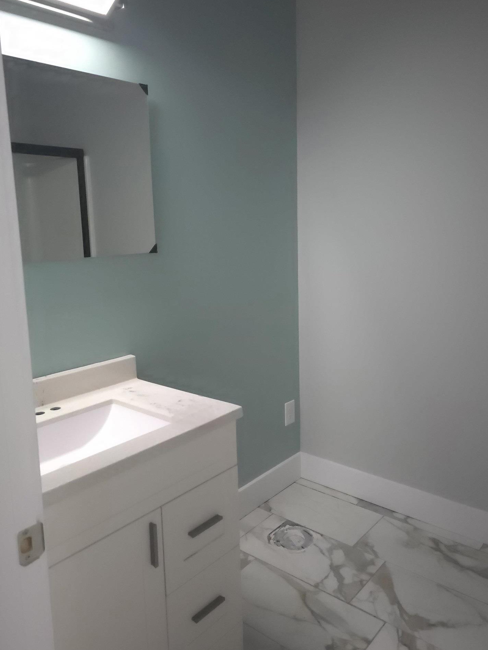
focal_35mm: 28
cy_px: 309
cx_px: 274
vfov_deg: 63.4
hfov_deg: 49.6
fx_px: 526
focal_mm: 6.3
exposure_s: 1/909
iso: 3200
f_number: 1.7
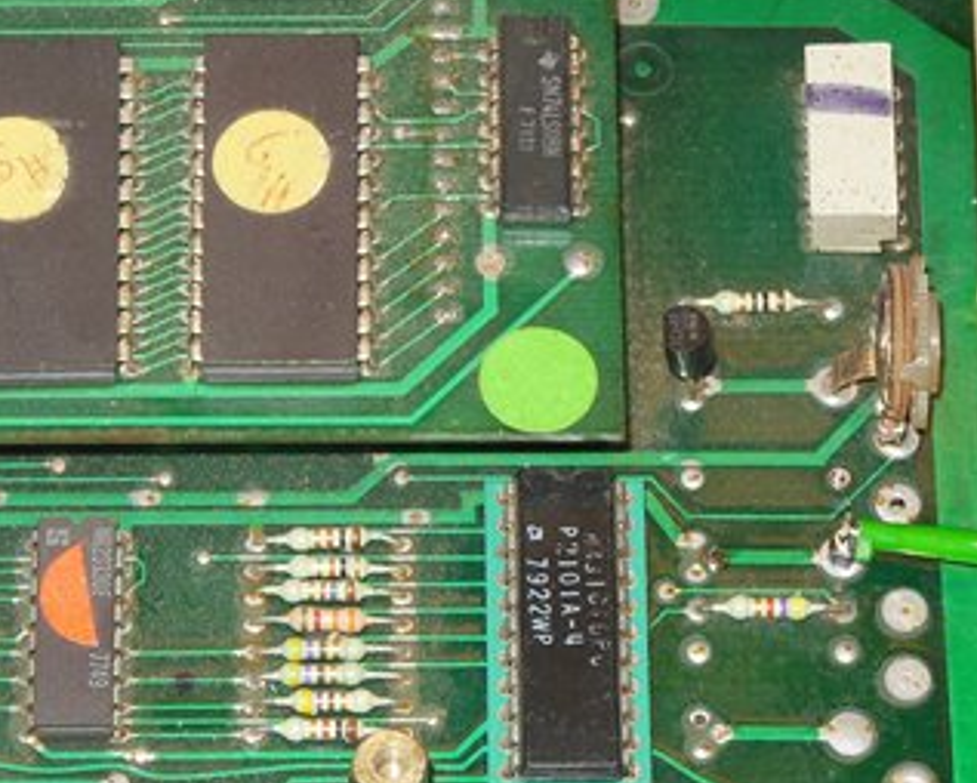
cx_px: 656
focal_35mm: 120
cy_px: 475
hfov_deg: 16.0
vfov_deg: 12.9
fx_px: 3472
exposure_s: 1/60
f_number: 4.6
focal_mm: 15.5
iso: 200
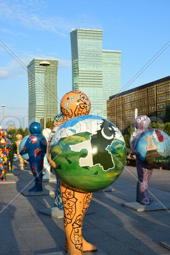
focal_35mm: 51
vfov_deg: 38.9
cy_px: 128
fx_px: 361
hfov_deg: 26.5
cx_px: 85
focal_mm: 34
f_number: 9
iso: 100
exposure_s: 1/100
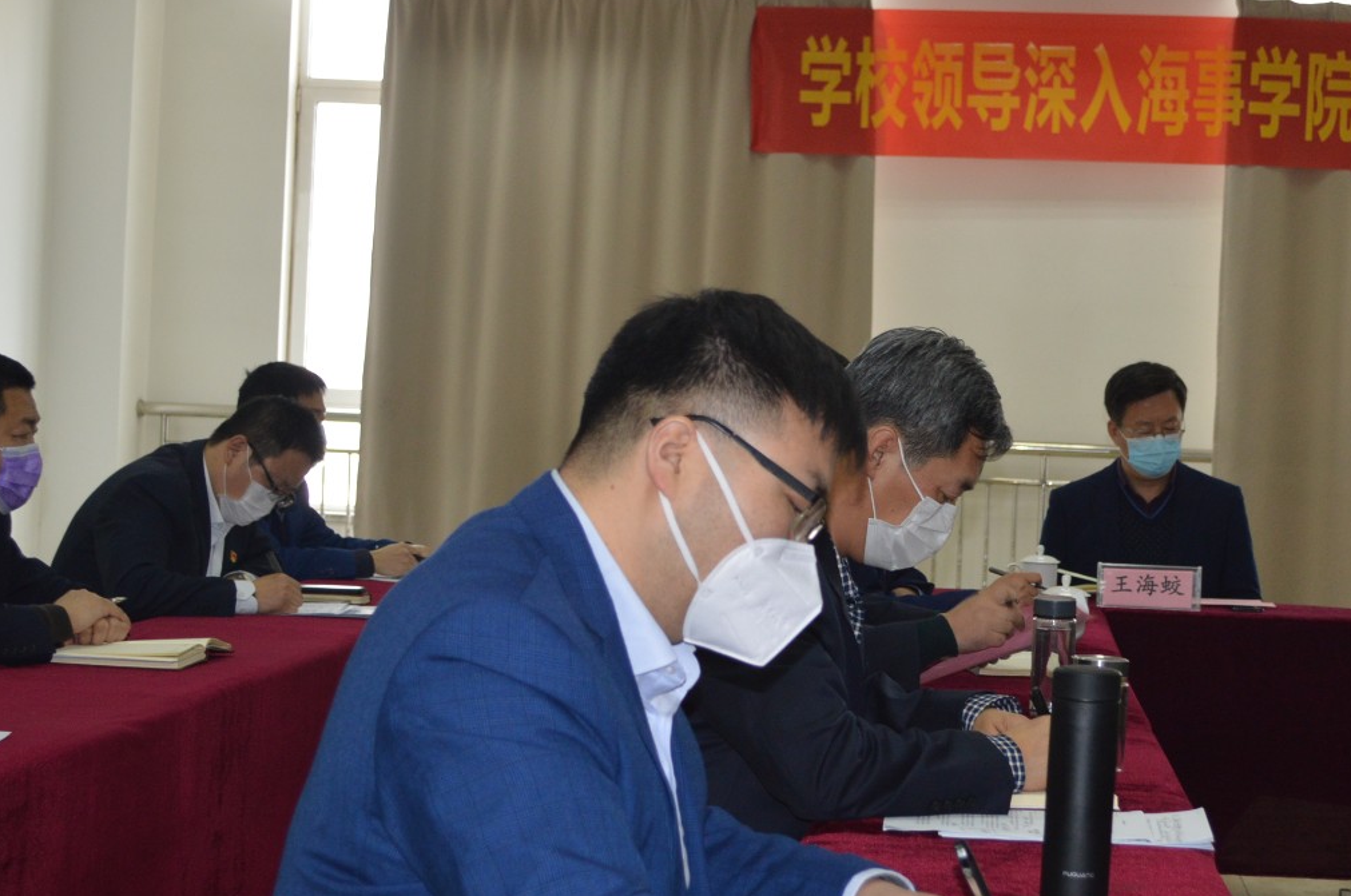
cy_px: 425
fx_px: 2848
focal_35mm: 76
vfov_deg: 17.9
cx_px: 869
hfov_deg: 26.6
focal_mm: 32
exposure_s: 1/60
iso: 450
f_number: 4.8
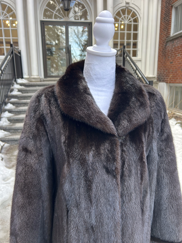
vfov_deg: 67.3
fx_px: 182
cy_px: 122
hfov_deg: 53.1
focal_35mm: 26
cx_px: 91
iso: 100
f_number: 1.5
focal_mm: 5.7
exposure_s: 1/120
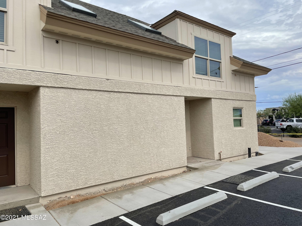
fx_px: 227
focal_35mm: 26
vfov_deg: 53.1
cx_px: 151
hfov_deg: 67.3
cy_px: 113
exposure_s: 1/2882
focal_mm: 4.2
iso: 32
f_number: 1.6
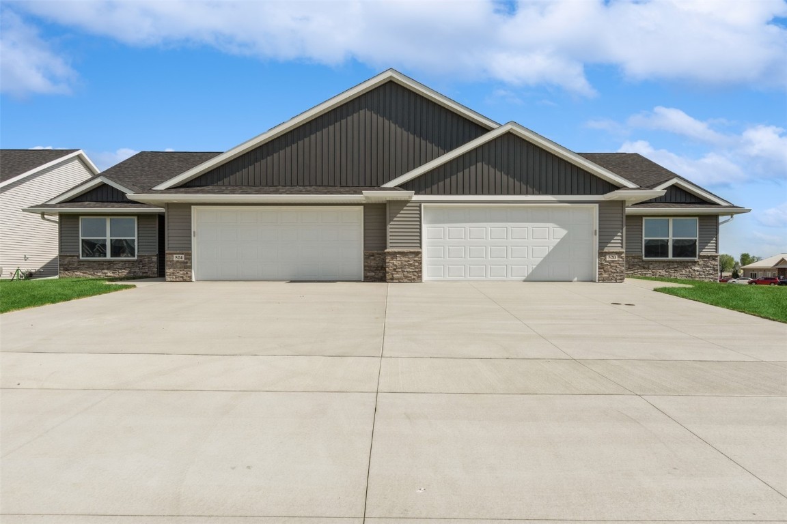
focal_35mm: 21
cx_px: 394
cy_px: 262
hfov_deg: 81.2
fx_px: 459
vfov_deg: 59.5
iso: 200
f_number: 8
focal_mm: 14
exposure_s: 1/640
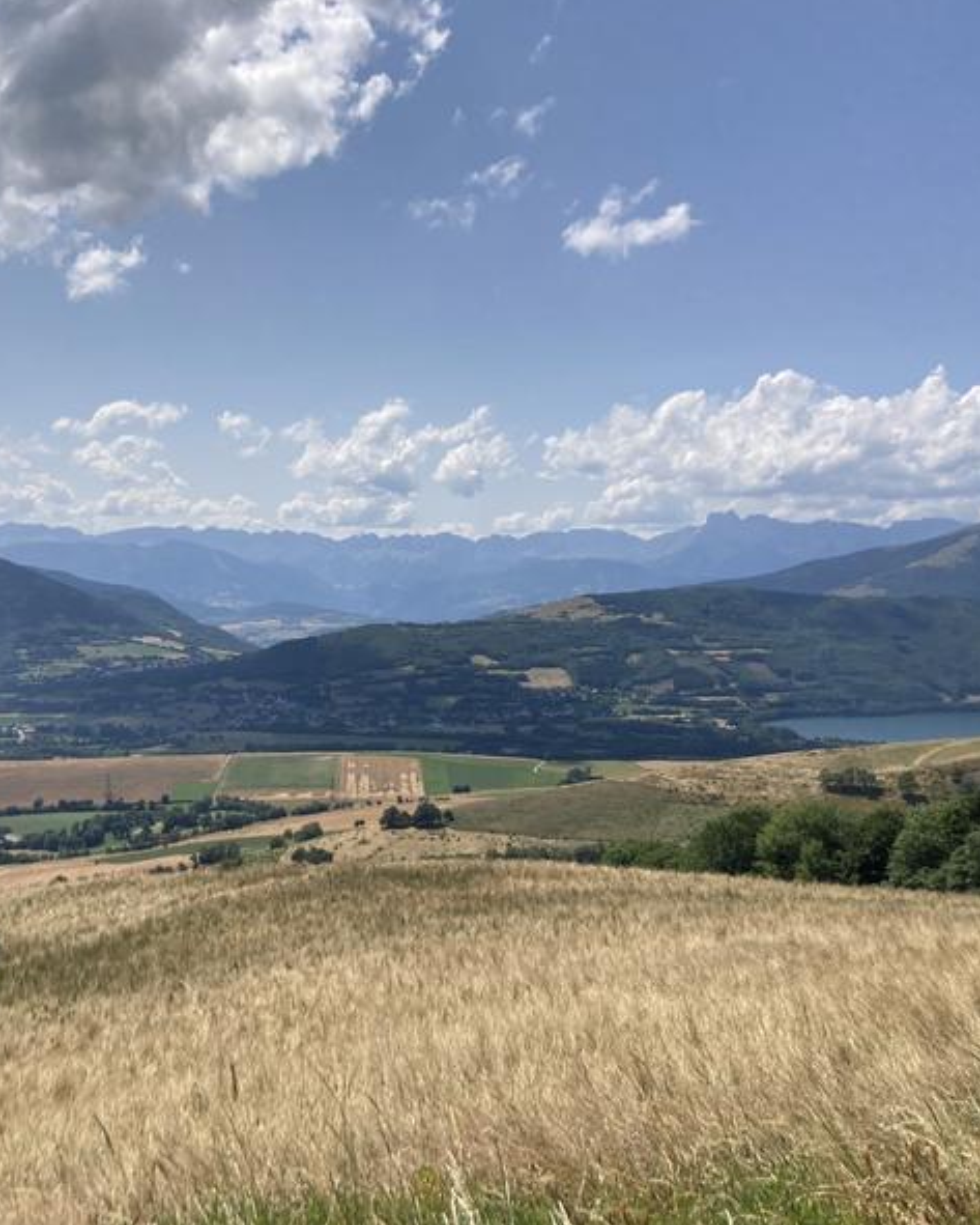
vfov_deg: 49.1
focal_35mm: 37
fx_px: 1341
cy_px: 609
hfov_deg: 39.9
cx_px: 375
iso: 20
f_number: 1.8
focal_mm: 3.99
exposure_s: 1/3690
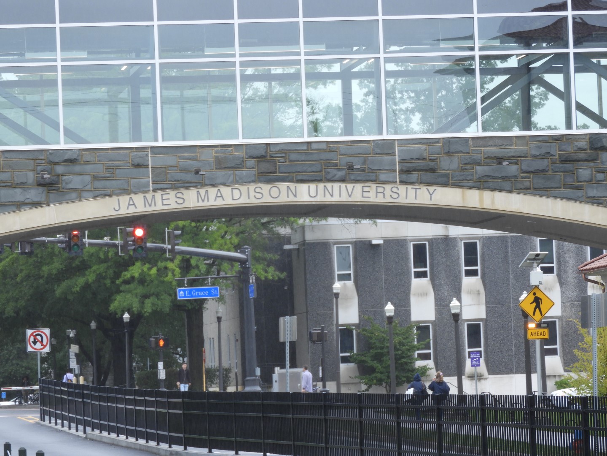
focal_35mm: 200
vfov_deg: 7.4
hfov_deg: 9.9
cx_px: 304
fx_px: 3507
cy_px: 228
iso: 100
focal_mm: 35.8
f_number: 5.3
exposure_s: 1/80
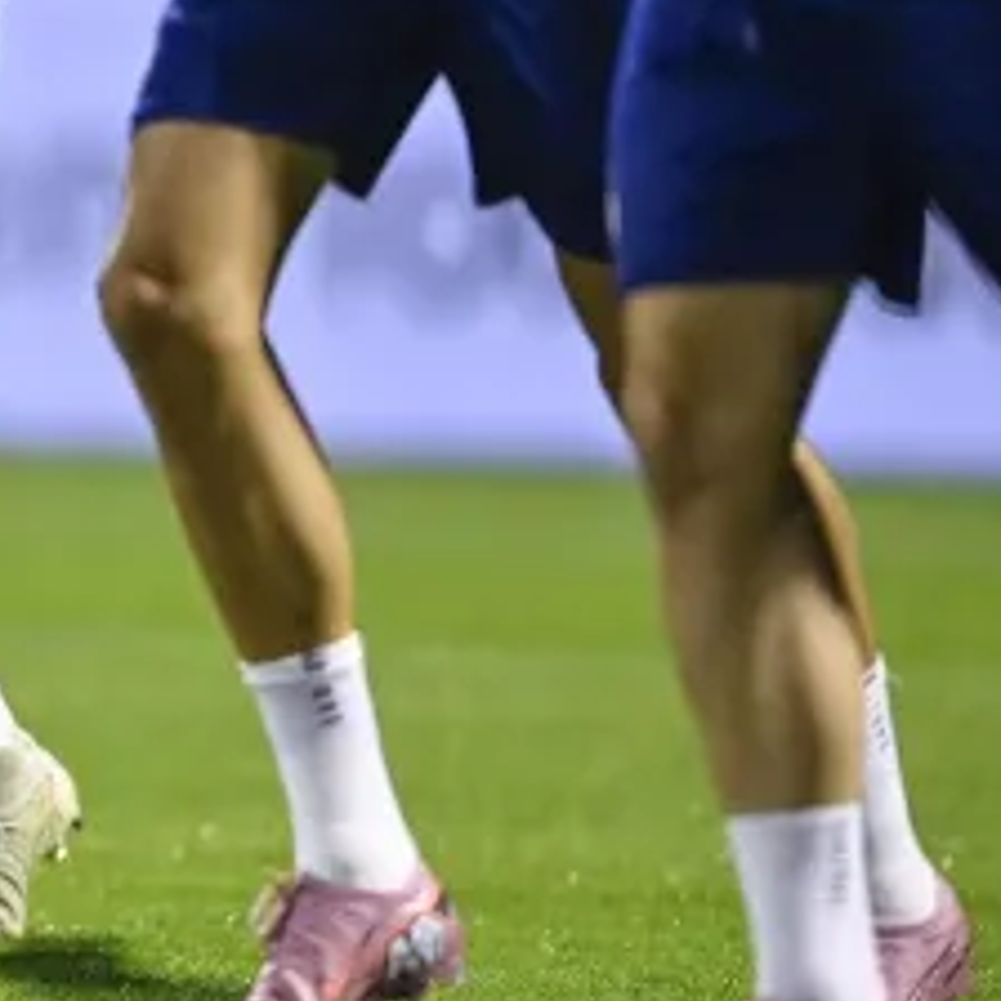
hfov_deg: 1.5
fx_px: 37787
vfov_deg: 1.5
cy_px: 20
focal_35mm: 1155
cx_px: -670
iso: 4000
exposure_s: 1/1600
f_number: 2.8
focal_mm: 400
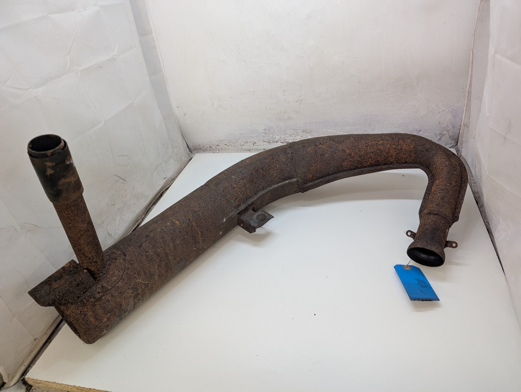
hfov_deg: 71.5
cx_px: 260
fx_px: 362
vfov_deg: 56.9
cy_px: 196
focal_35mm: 24
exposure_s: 1/29.5
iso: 76
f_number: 1.68
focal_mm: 6.9
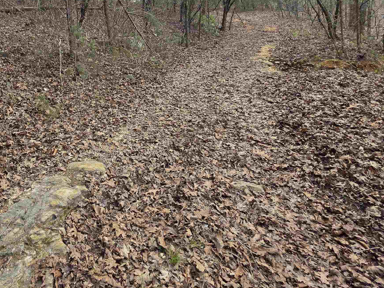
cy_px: 71
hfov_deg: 69.7
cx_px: 102
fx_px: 255
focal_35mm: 23
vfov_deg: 56.0
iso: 40
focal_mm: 2.2
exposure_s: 1/299
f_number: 1.9
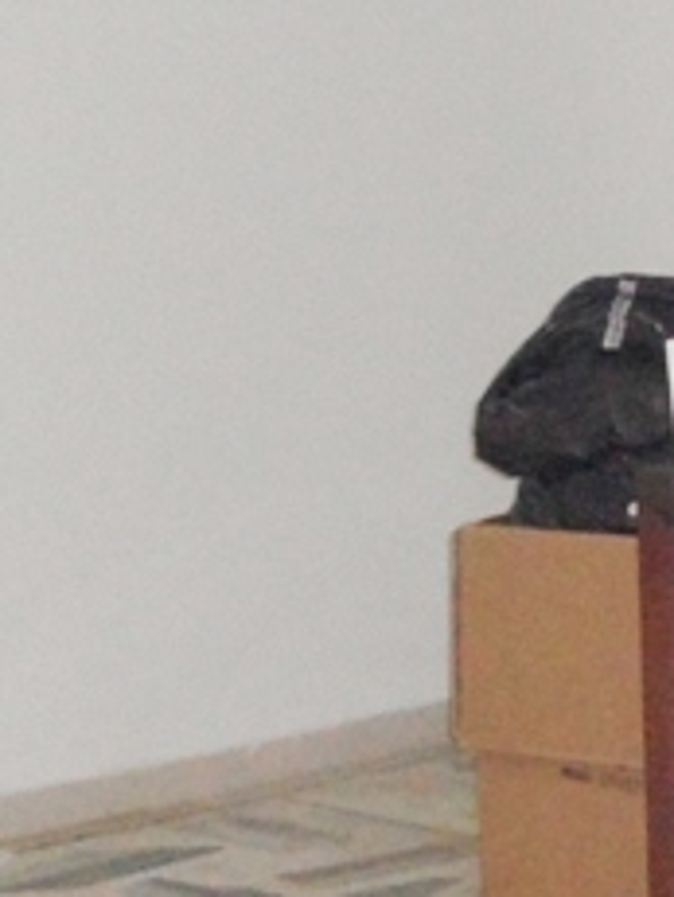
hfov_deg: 11.9
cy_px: 413
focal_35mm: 120
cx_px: 986
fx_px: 3110
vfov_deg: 16.4
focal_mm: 4.9
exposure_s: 1/45
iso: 400
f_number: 3.5
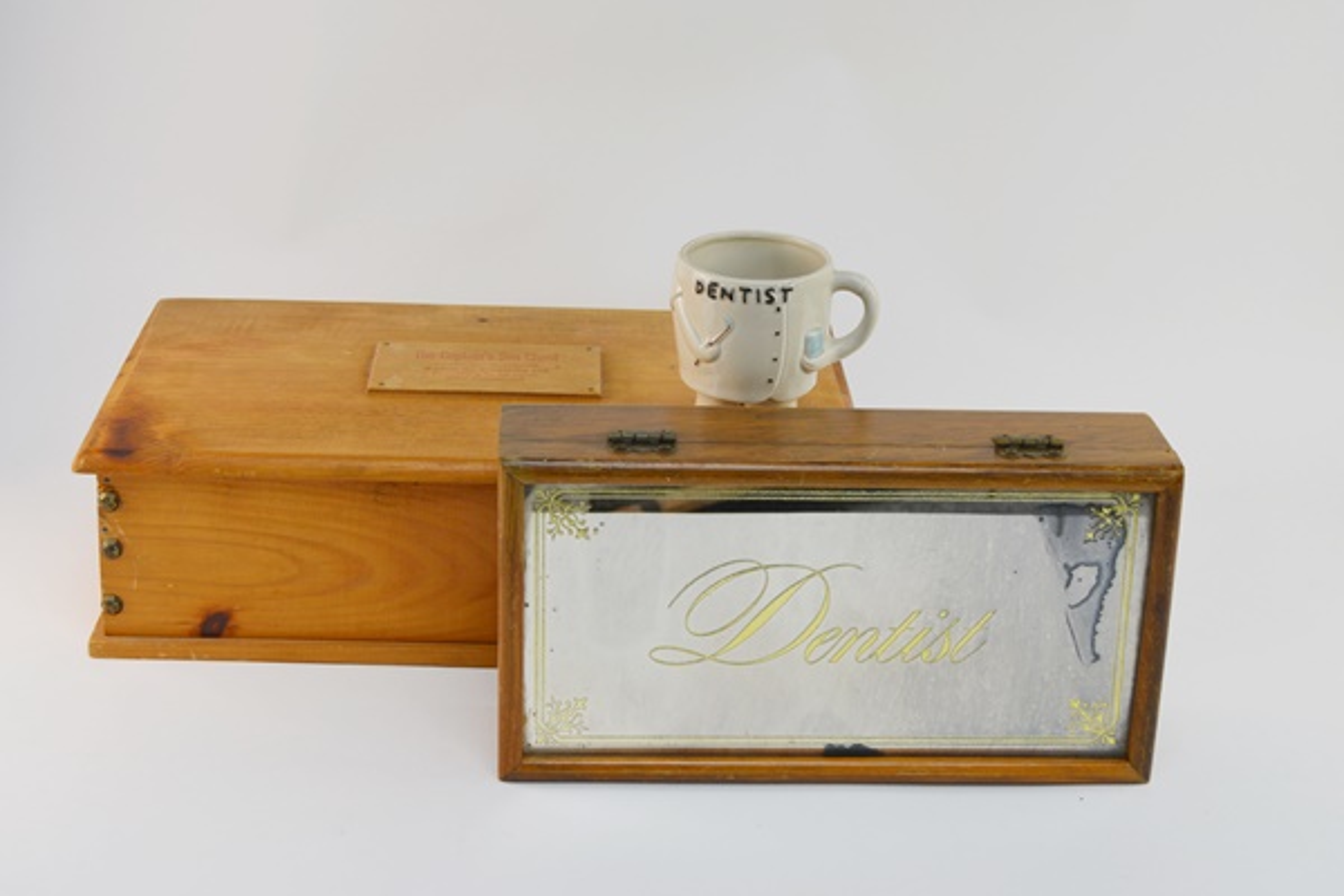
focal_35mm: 54
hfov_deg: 36.9
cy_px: 448
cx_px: 672
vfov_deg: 25.1
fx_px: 2016
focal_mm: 36
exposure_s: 1/160
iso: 200
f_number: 6.3
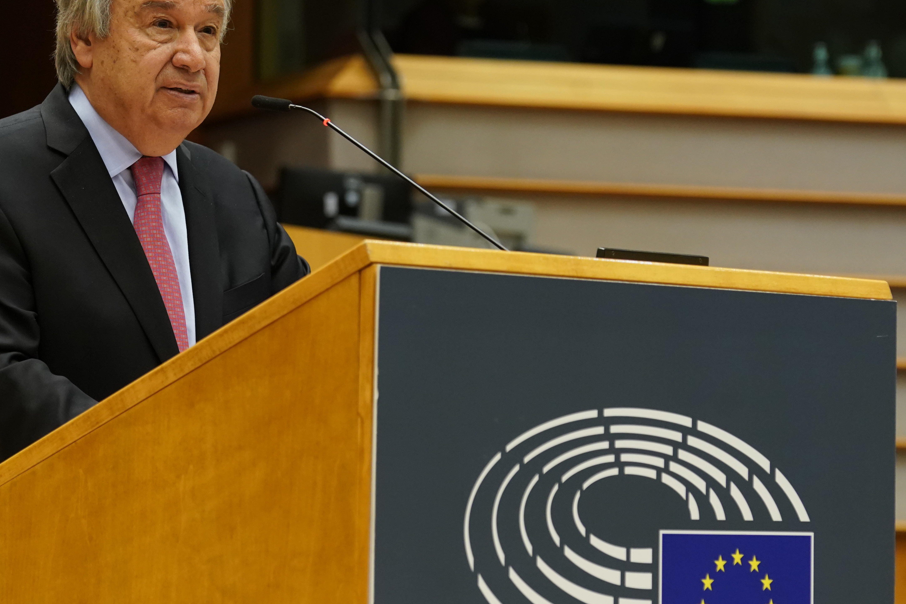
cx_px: 433
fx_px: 4203
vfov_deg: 8.2
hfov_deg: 12.3
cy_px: 282
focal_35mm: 167
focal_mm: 121
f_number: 5
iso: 3200
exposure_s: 1/320
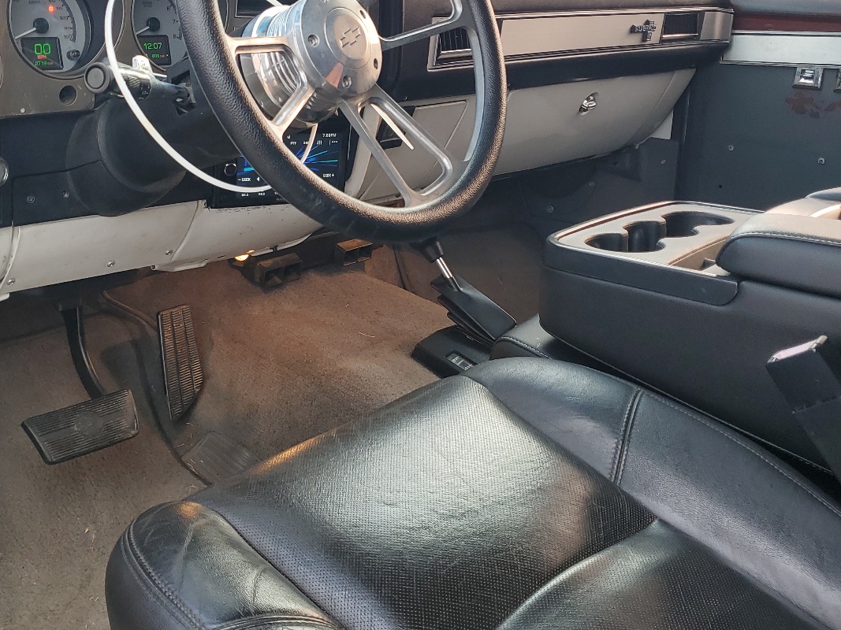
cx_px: 353
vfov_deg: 36.7
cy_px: 271
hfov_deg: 47.7
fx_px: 947
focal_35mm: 39
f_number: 1.5
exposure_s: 1/120
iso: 53
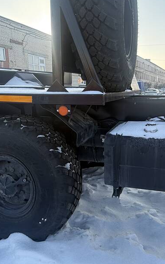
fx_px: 223
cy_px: 125
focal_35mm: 31
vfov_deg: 61.2
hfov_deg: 40.2
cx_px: 108
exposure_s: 1/328
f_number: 2.2
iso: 64
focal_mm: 2.22
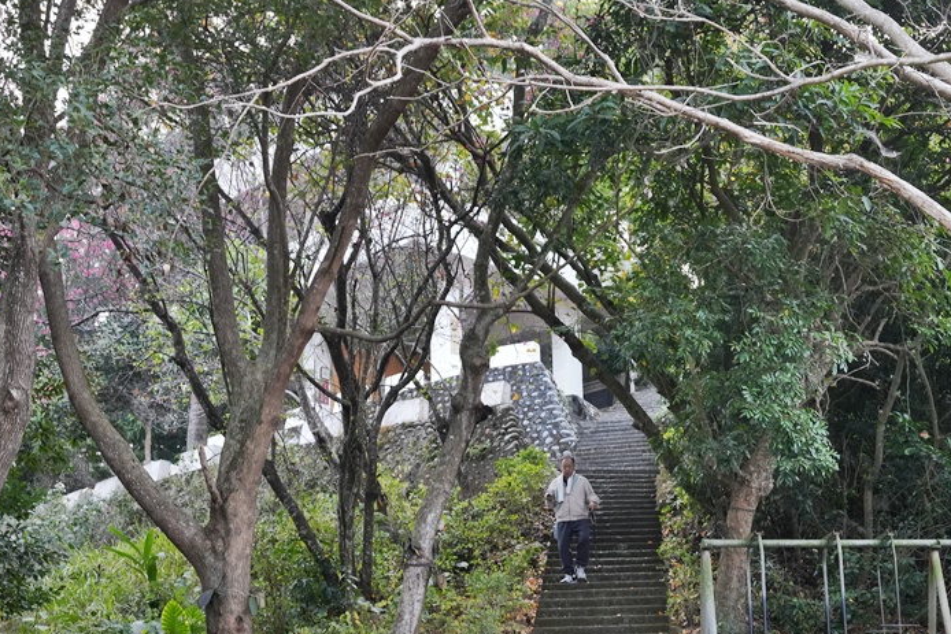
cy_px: 462
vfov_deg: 22.4
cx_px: 556
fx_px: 1586
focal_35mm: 60
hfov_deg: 33.3
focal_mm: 40.7
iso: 2000
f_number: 6.3
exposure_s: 1/160
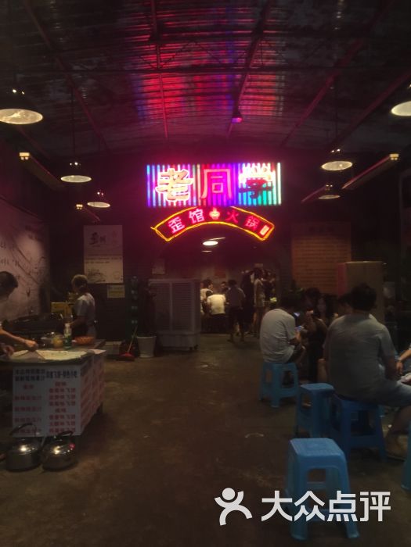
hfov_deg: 48.2
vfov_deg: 61.7
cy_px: 274
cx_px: 206
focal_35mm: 29
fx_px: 459
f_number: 2.2
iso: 160
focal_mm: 4.15
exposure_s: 1/33
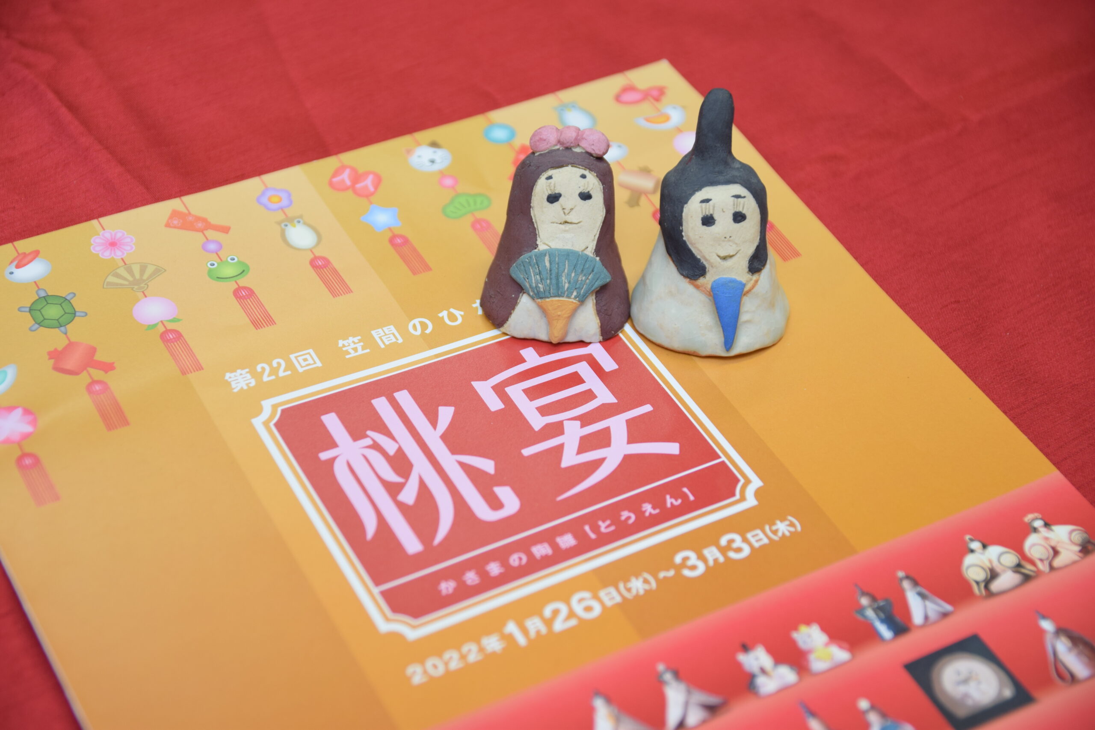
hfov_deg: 27.0
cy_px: 365
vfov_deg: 18.2
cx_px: 548
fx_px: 2281
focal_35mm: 75
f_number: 4
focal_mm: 50
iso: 280
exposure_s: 1/125
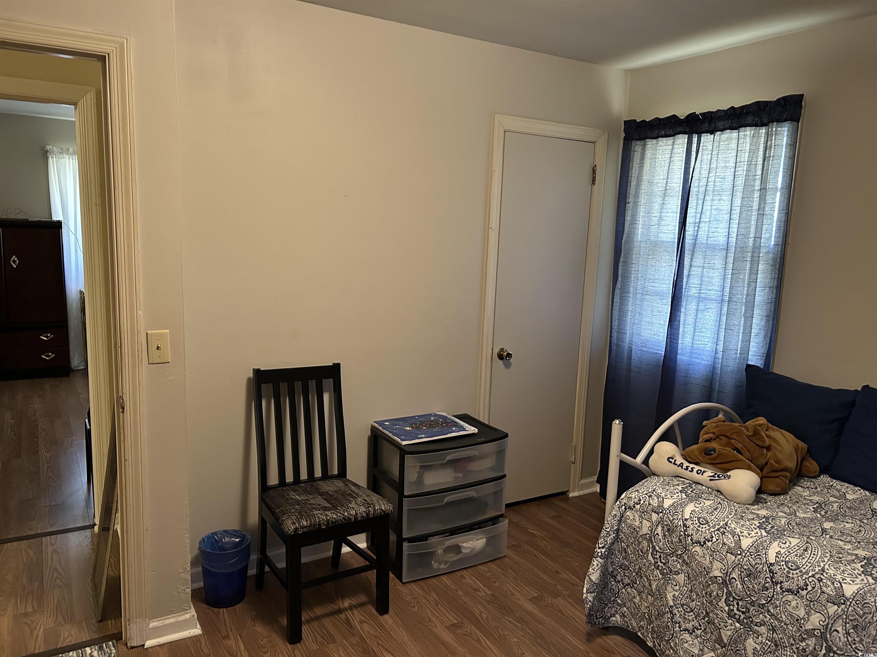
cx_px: 438
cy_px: 328
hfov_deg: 67.3
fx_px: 659
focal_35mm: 26
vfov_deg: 53.1
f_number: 1.5
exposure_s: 1/60
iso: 400
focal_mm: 5.7
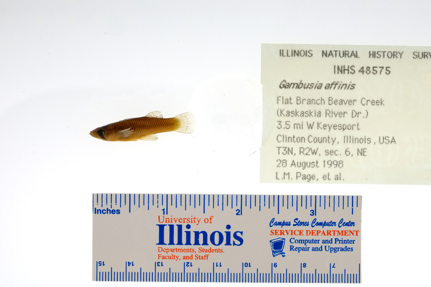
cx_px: 234
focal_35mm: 66
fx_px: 790
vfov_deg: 20.6
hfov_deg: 30.5
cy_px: 157
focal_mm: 60
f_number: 10
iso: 100
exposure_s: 1/250
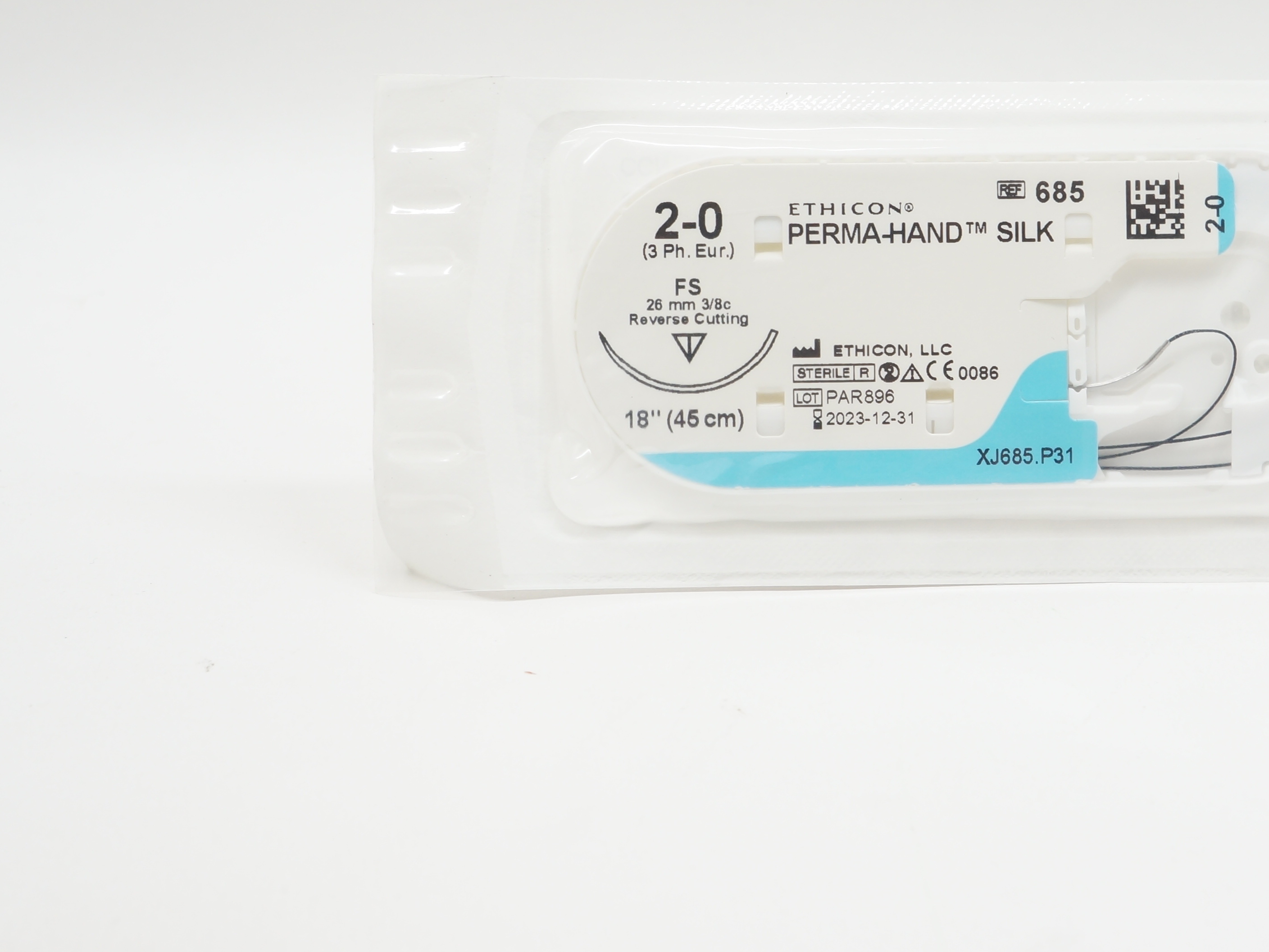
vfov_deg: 21.6
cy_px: 328
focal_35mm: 68
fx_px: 2487
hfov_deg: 28.2
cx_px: 945
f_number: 7.1
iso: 400
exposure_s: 1/40
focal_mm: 27
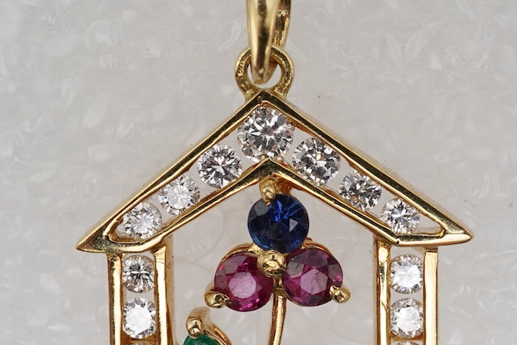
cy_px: 290
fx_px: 1695
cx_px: 285
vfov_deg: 11.6
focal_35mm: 118
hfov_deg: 17.3
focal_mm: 30
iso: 500
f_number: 18
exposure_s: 1/125
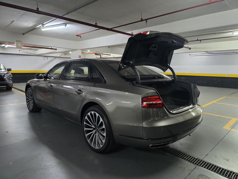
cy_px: 90
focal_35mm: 23
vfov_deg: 58.9
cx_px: 119
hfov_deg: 73.9
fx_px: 158
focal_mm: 6.3
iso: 1600
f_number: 1.7
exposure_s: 1/40
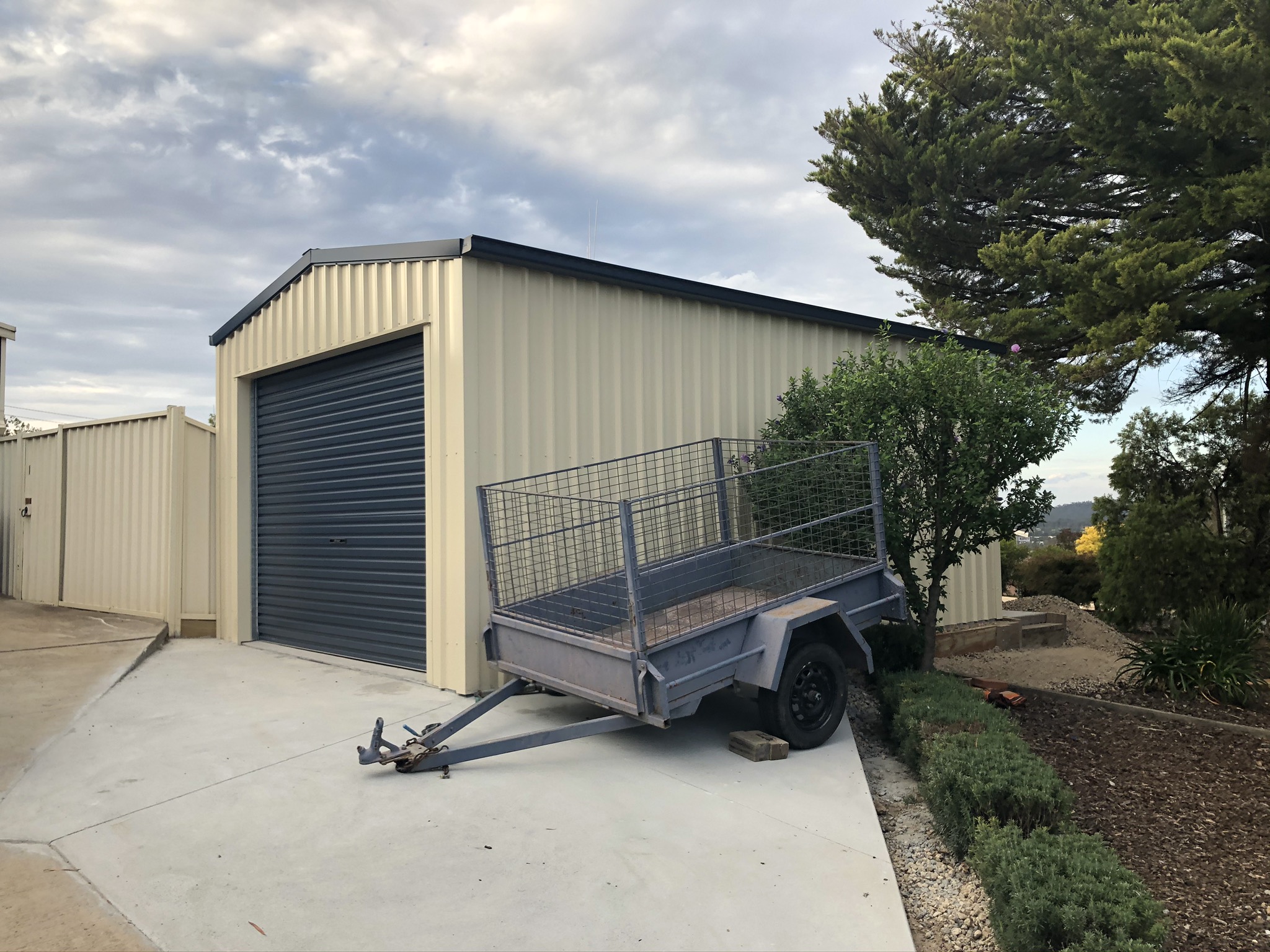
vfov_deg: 49.7
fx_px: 1027
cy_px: 476
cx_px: 635
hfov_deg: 63.4
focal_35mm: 28
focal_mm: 3.99
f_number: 1.8
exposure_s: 1/480
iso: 20
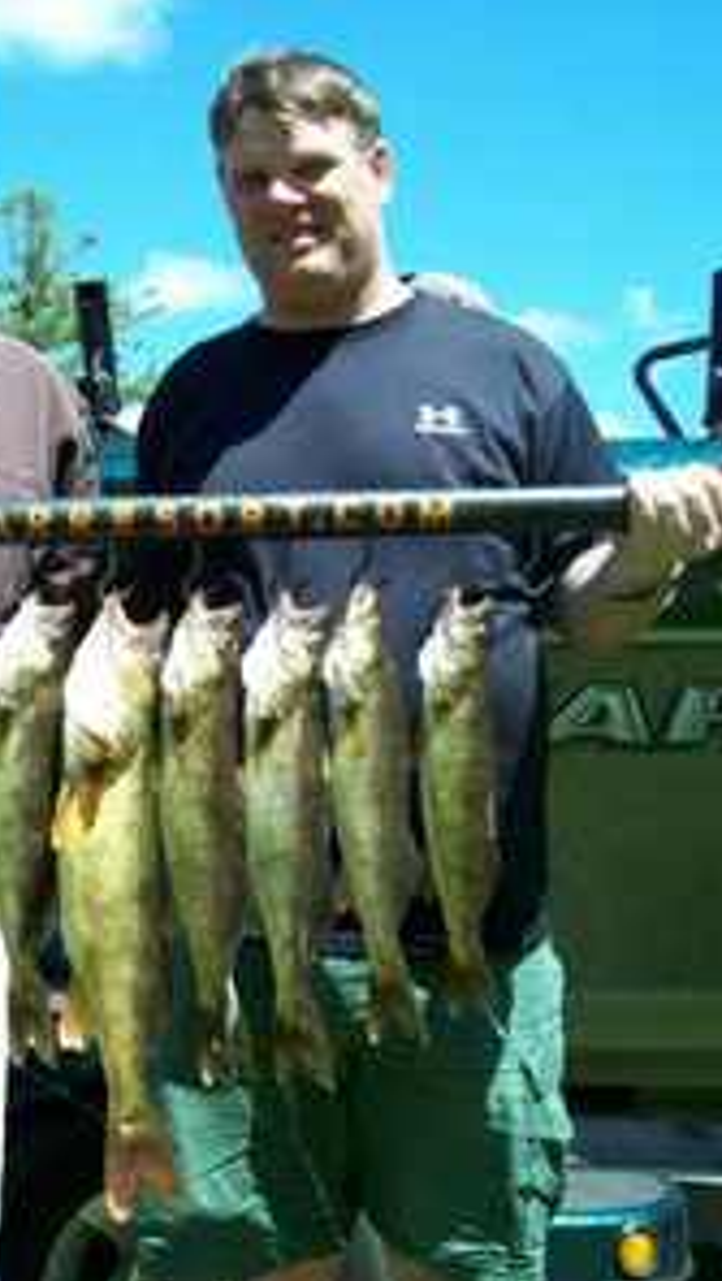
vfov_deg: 41.3
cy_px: 645
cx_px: 69
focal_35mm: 50
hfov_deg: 23.4
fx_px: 1698
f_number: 2.7
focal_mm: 5.6
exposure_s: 1/622
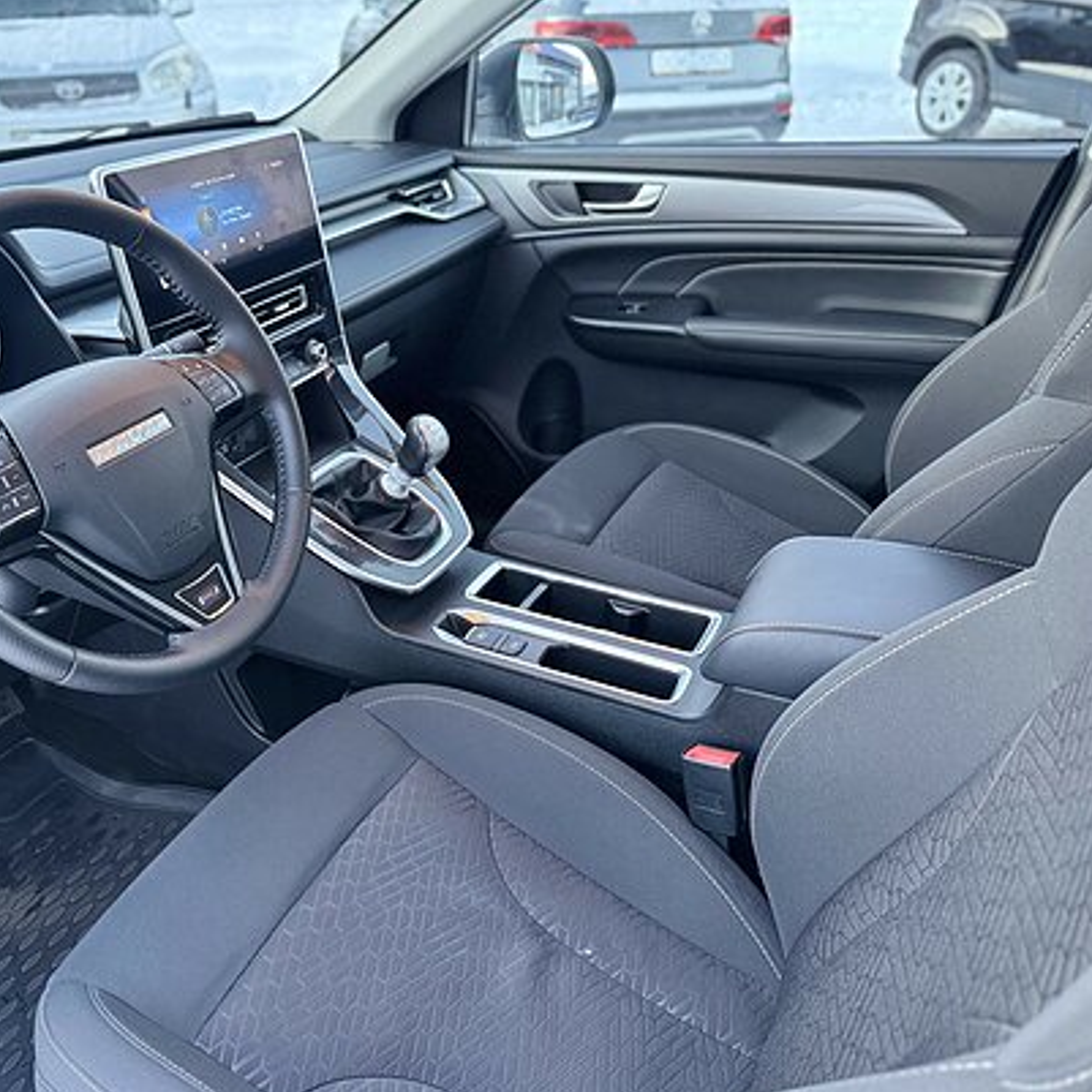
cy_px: 547
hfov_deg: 54.7
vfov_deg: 55.6
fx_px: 1035
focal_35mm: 29
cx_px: 384
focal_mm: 6.76
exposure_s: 1/60
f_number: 1.78
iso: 500
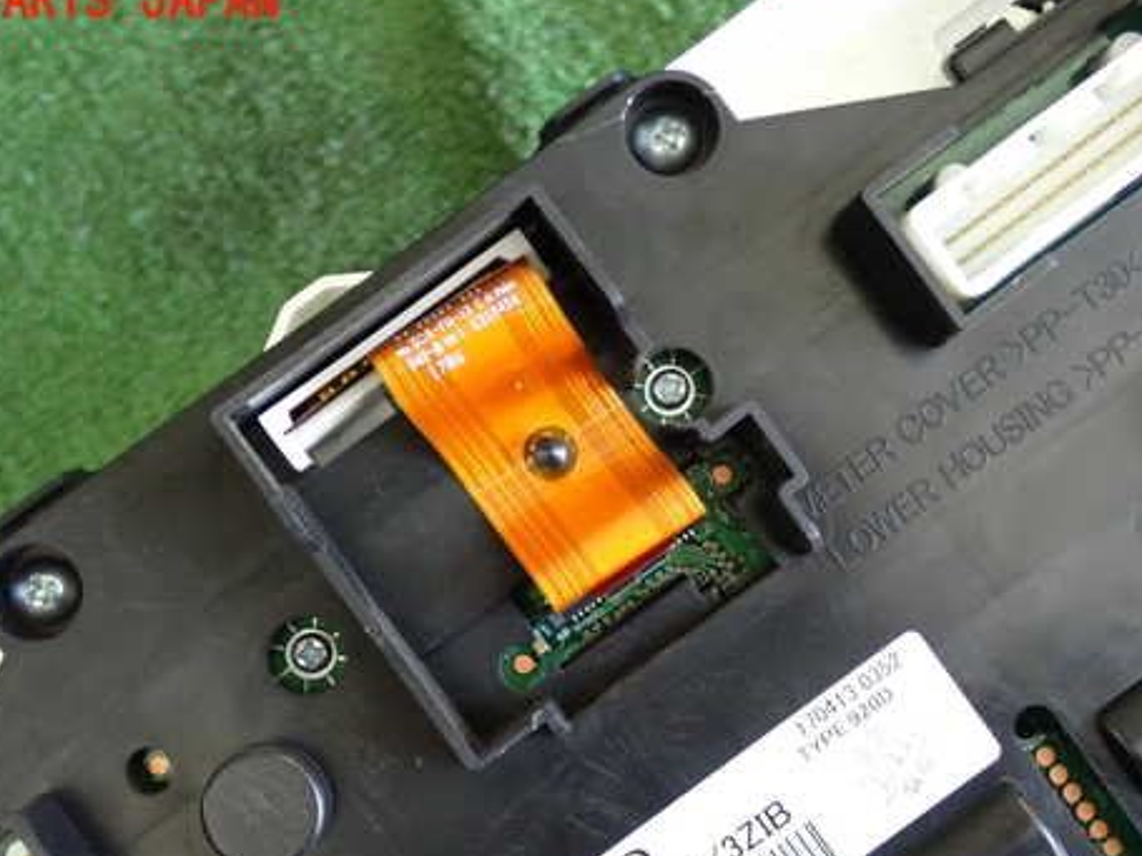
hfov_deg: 31.2
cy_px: 535
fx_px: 2045
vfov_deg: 23.6
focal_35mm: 62
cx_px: 575
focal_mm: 8.4
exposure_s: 1/125
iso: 1000
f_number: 3.1
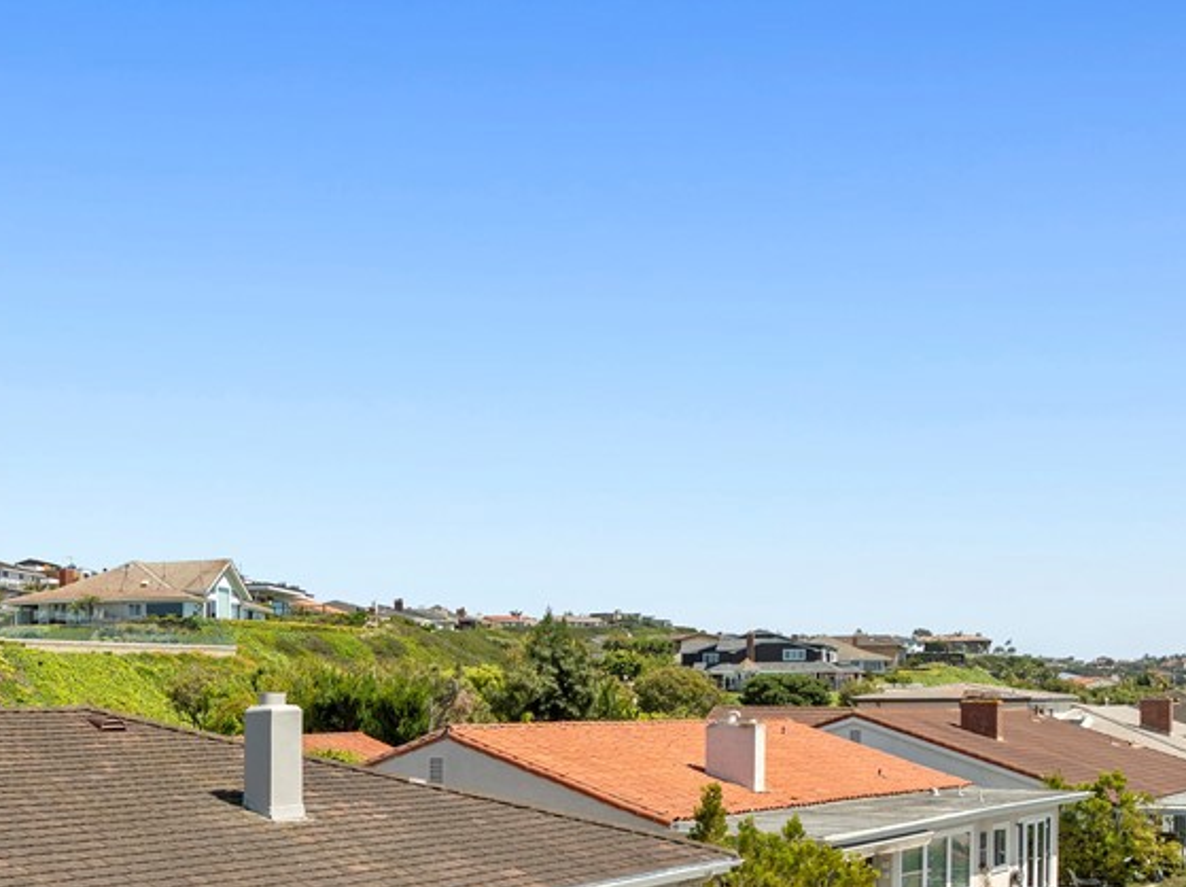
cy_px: 775
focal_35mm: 44
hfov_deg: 40.9
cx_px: 212
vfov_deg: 31.5
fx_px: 1506
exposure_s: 1/2000
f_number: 2.8
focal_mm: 12.29
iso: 100
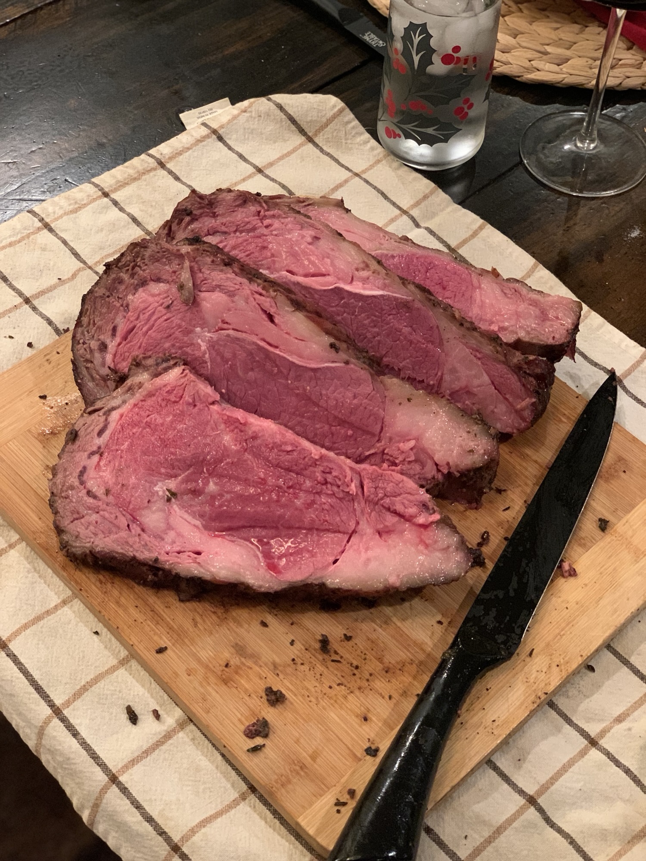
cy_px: 430
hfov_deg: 28.0
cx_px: 323
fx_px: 1294
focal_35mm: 52
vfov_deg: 36.8
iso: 400
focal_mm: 6
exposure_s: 1/30
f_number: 2.4
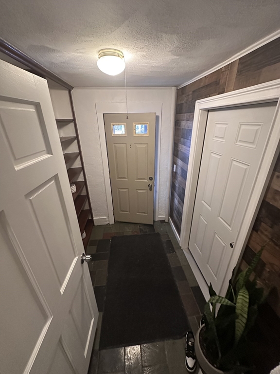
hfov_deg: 85.7
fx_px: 151
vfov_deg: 102.1
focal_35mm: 14
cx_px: 140
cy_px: 187
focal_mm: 2.22
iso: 640
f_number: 2.2
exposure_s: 1/60
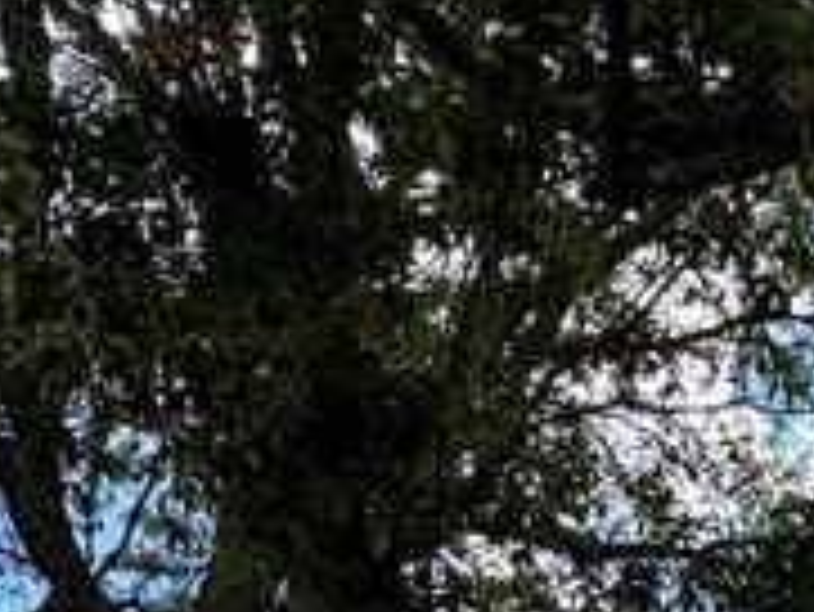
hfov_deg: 11.2
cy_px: 1629
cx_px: 2159
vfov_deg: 9.3
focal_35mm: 136
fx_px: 3200
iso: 100
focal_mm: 6.76
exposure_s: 1/1553
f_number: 1.78
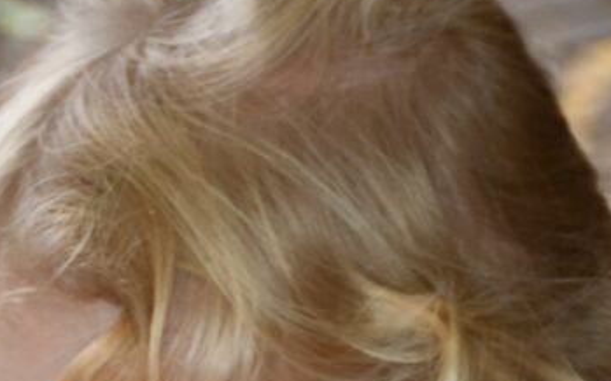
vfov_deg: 3.2
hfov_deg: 5.2
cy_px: 1064
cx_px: 345
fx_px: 6726
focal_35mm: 404
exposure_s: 1/125
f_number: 4.5
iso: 320
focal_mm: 48
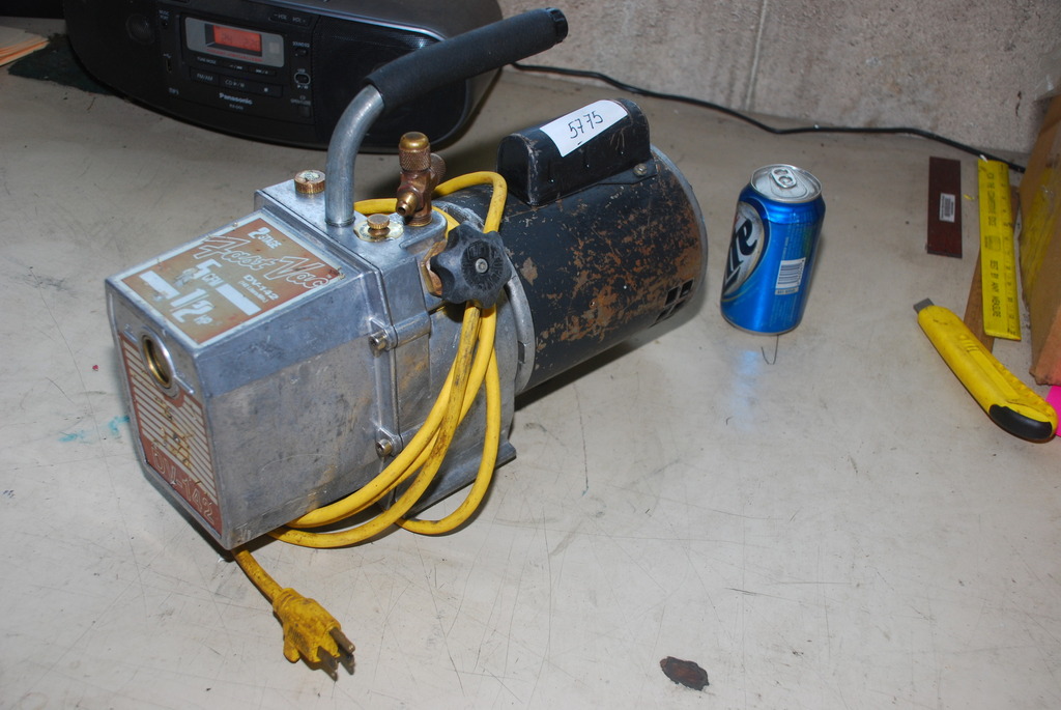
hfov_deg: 46.4
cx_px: 530
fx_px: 1239
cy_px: 355
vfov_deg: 32.0
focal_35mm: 42
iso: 200
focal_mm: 28
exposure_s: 1/60
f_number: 5
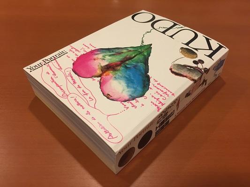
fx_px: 209
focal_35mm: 29
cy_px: 94
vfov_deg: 48.2
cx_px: 125
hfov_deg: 61.6
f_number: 2.2
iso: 64
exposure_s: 1/30
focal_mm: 4.15
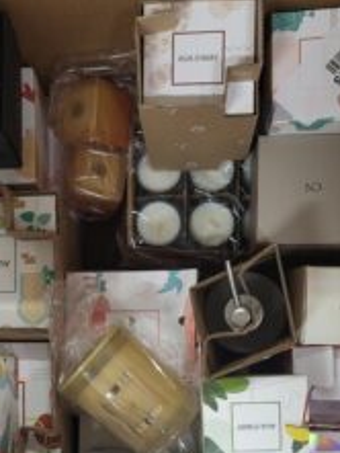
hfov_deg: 30.8
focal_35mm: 47
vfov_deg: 38.6
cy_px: 375
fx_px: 615
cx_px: 141
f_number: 1.8
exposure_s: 1/50
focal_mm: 5.4
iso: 160
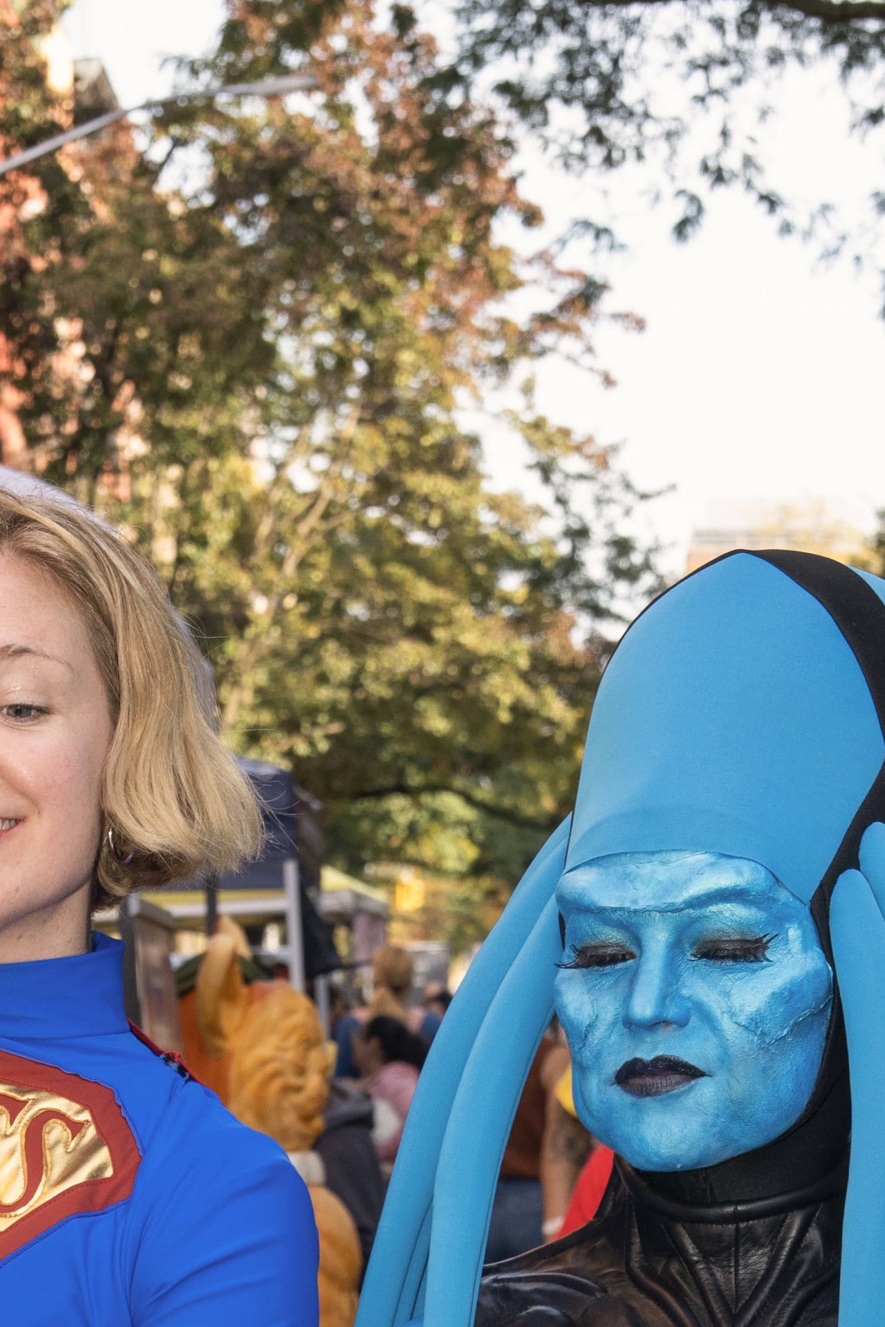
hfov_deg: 9.9
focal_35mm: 138
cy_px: 2339
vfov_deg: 13.4
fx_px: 5089
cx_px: 50
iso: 160
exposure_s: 1/125
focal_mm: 39
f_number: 7.1
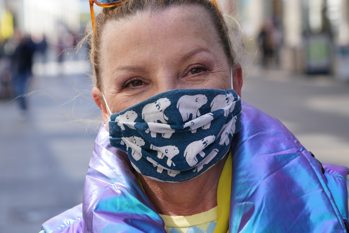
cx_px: 174
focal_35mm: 105
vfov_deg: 13.0
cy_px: 116
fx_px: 1018
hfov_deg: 19.5
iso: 200
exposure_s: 1/125
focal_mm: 105
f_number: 7.1
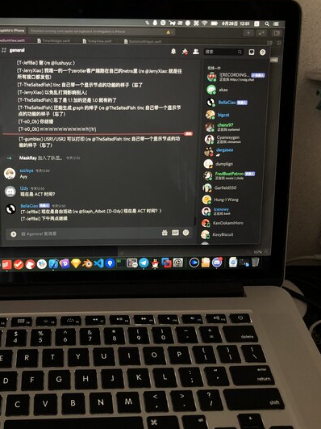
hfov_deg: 36.9
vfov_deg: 49.0
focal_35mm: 38
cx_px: 85
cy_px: 215
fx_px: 470
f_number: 1.8
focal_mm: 3.99
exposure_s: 1/20
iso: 40
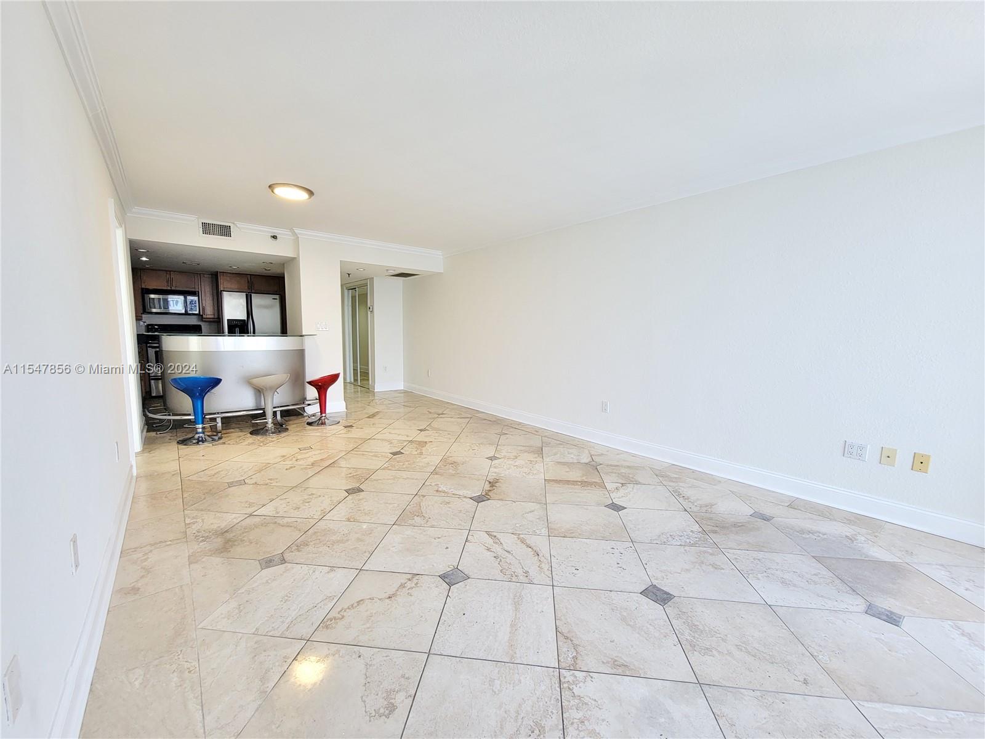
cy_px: 370
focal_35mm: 13
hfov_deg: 106.2
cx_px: 492
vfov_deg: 89.9
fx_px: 370
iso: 100
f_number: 2.2
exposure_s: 1/60
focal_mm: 2.2
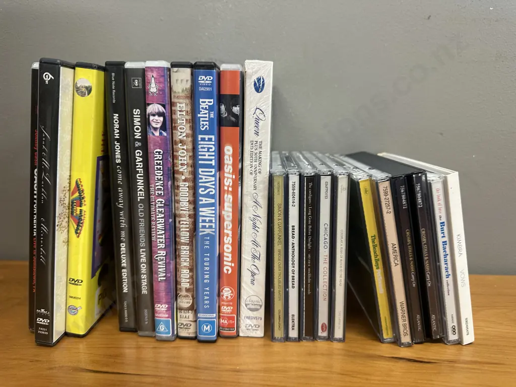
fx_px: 358
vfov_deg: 56.8
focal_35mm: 24
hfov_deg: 71.6
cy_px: 194
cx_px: 258
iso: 200
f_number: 1.78
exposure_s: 1/50
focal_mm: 6.86
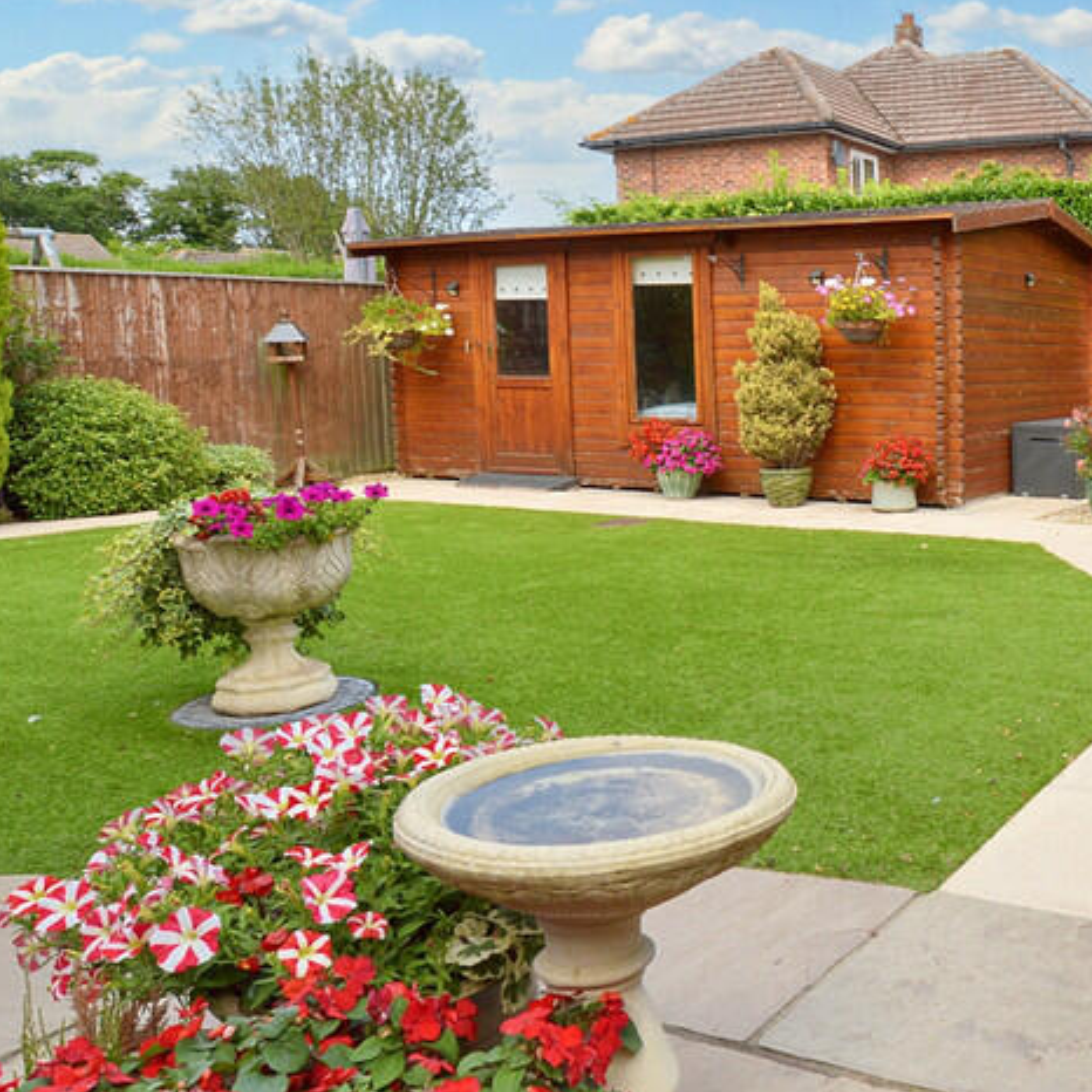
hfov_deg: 50.2
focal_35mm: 28
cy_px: 770
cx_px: 1003
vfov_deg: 55.5
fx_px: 999
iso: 200
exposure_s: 1/200
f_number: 8
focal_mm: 10
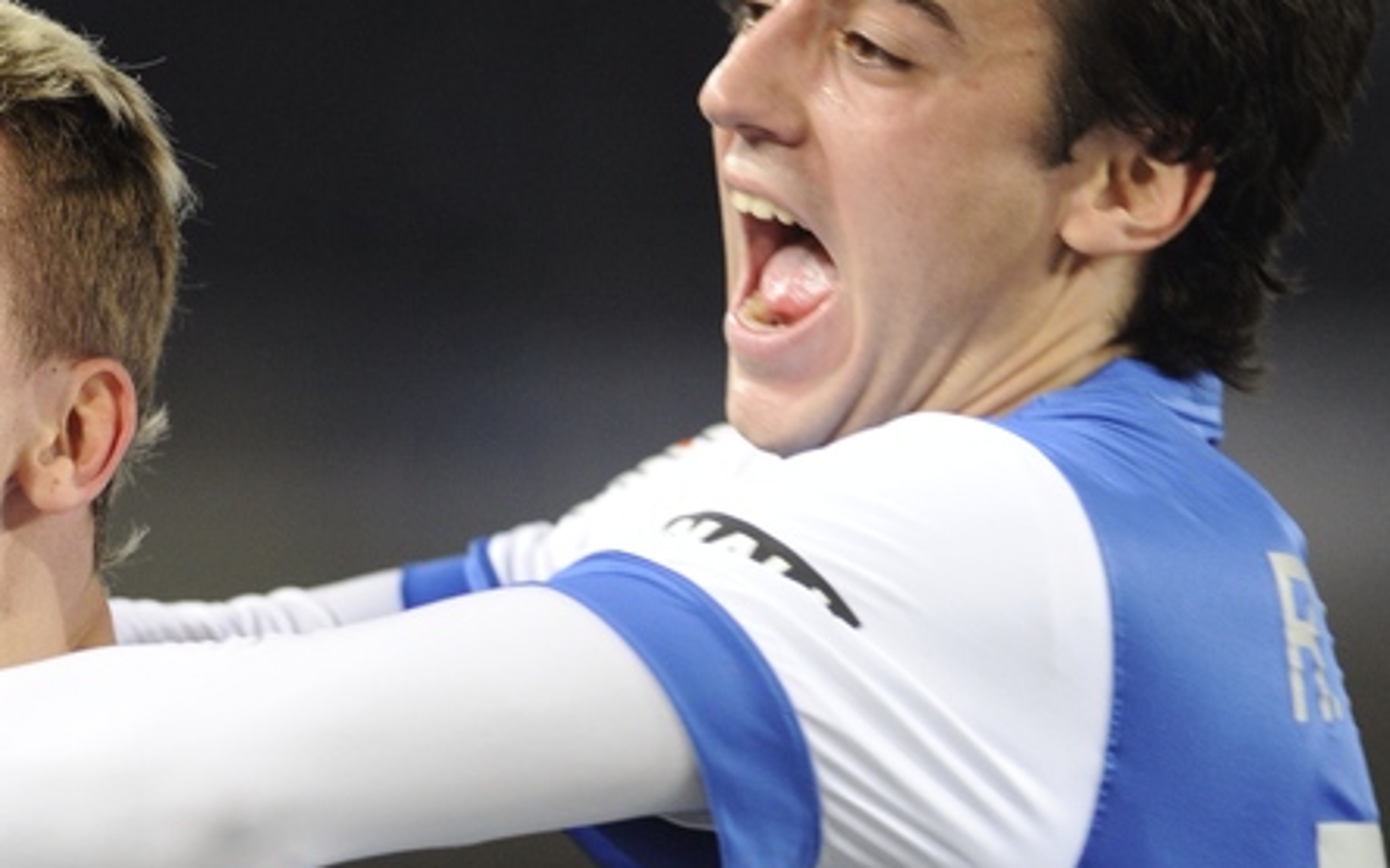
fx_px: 24355
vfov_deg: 2.0
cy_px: 570
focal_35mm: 643
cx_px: 237
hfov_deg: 3.3
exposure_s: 1/800
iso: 3200
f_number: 3.2
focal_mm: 300
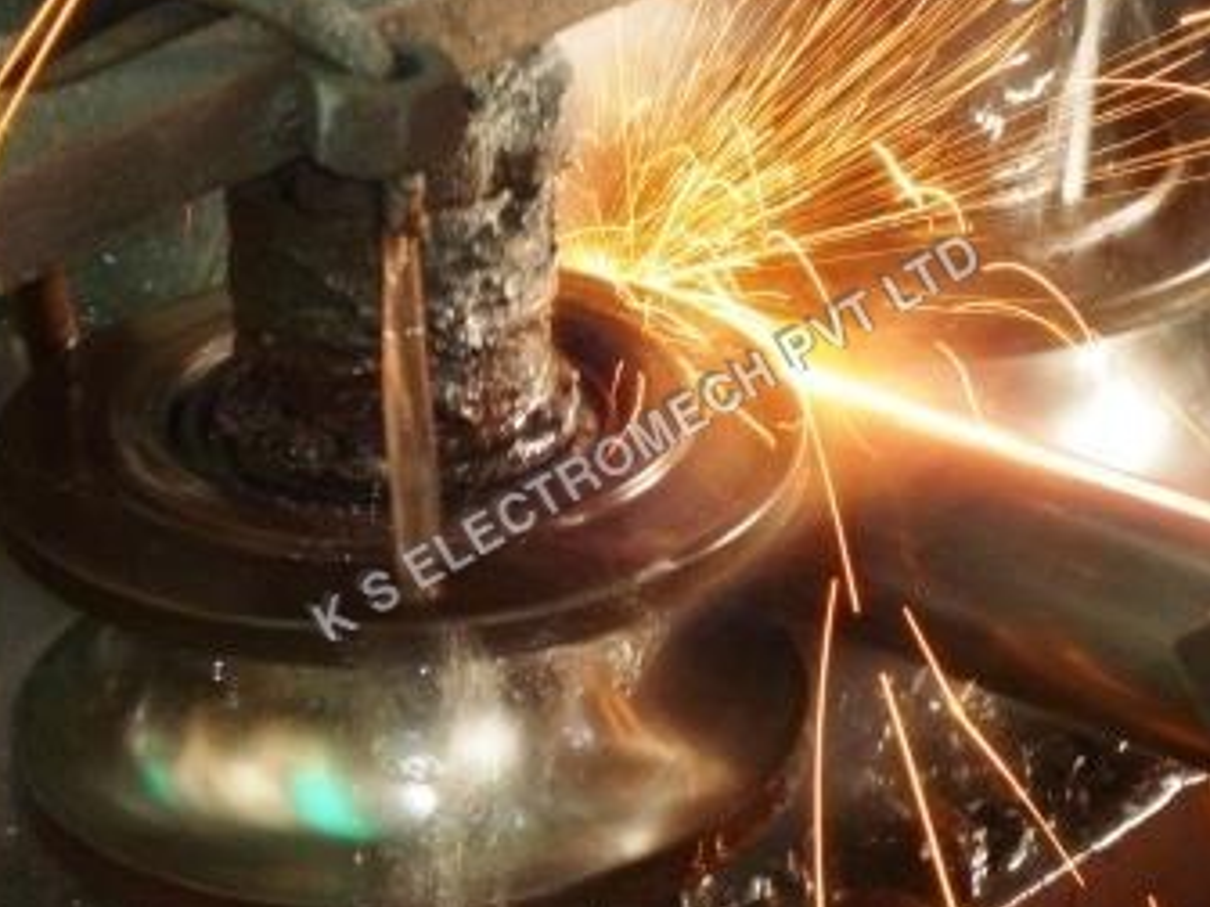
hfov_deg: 11.2
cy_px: 439
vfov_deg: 8.4
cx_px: 641
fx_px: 6152
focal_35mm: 176
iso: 500
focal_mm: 22
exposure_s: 1/10
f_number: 5.9
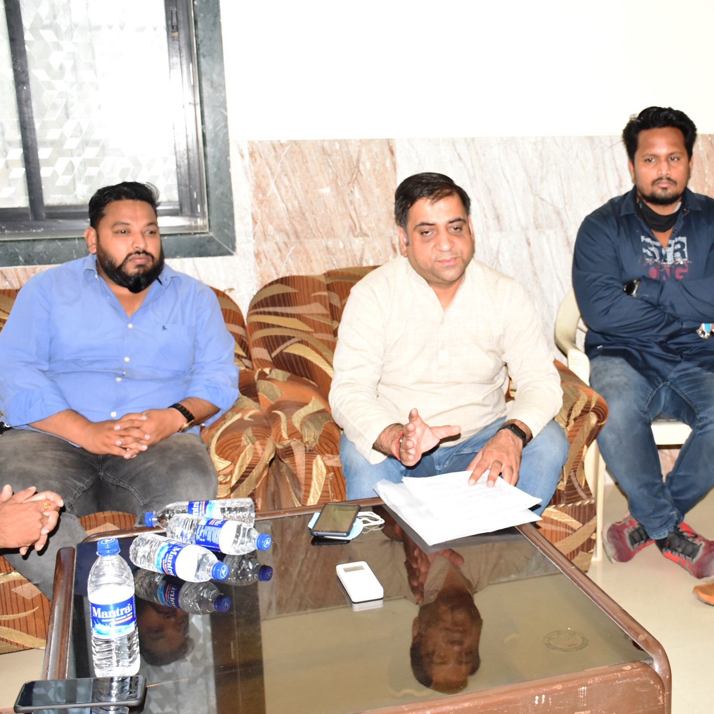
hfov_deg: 36.2
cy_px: 358
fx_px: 1073
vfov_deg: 36.8
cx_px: 500
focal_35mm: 46
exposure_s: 1/60
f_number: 3.8
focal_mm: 24
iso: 900
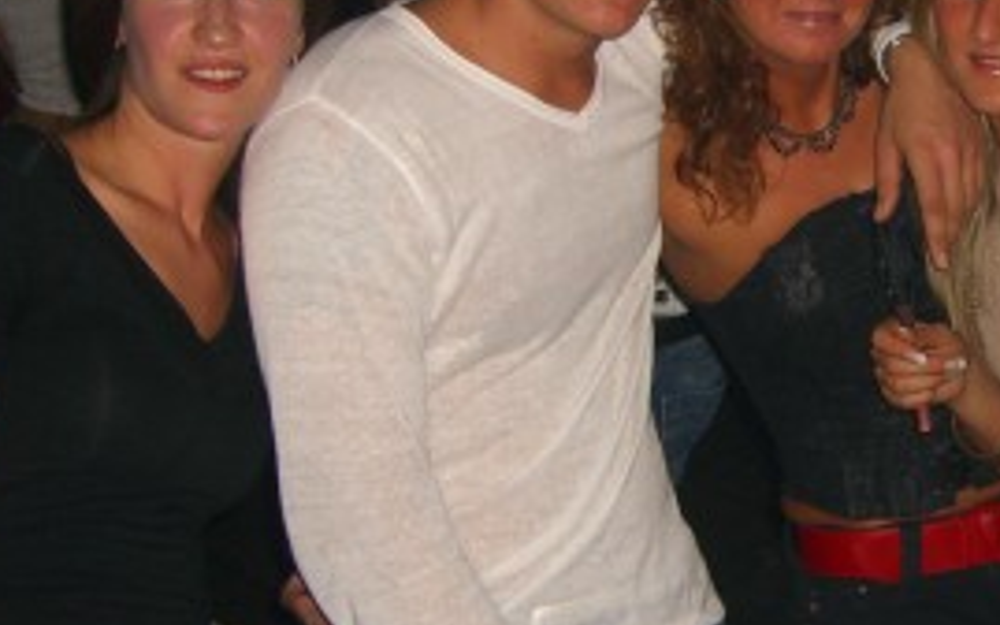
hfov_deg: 22.5
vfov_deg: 14.5
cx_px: 885
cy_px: 365
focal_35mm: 90
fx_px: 2452
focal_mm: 7.9
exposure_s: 1/60
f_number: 2.8
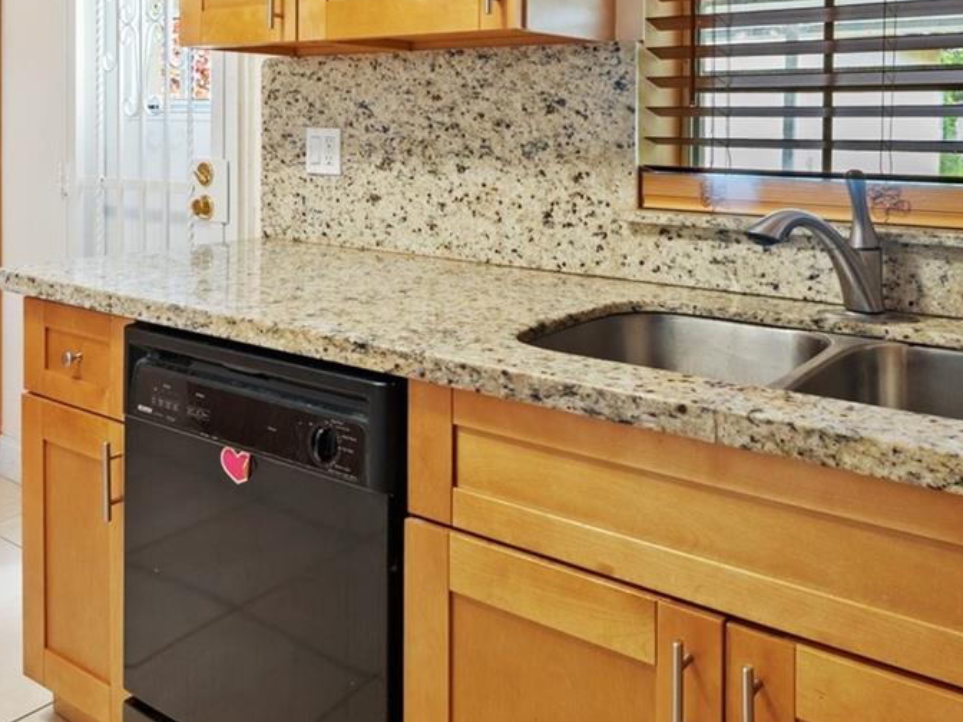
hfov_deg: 56.8
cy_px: 167
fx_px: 890
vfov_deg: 42.6
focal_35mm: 32
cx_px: 519
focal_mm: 14
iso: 200
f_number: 8
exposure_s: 1.6
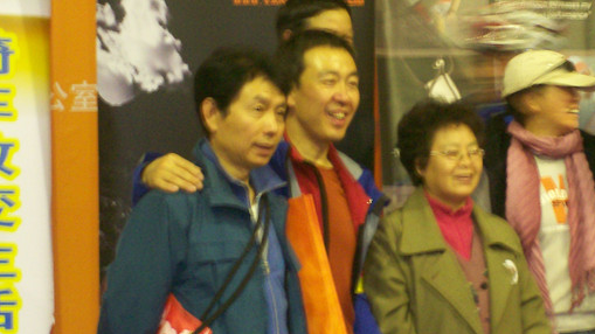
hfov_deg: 13.3
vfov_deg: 7.5
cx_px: 440
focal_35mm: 161
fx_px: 2539
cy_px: 173
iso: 200
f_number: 4.5
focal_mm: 15.7
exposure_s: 1/4.58
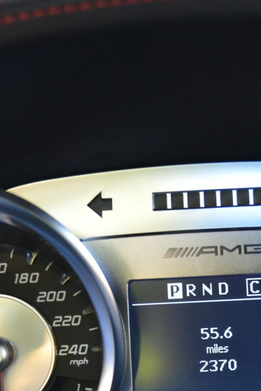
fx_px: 967
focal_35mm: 89
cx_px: 207
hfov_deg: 15.3
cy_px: 285
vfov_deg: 22.7
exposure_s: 1/200
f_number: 3.8
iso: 1600
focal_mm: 26
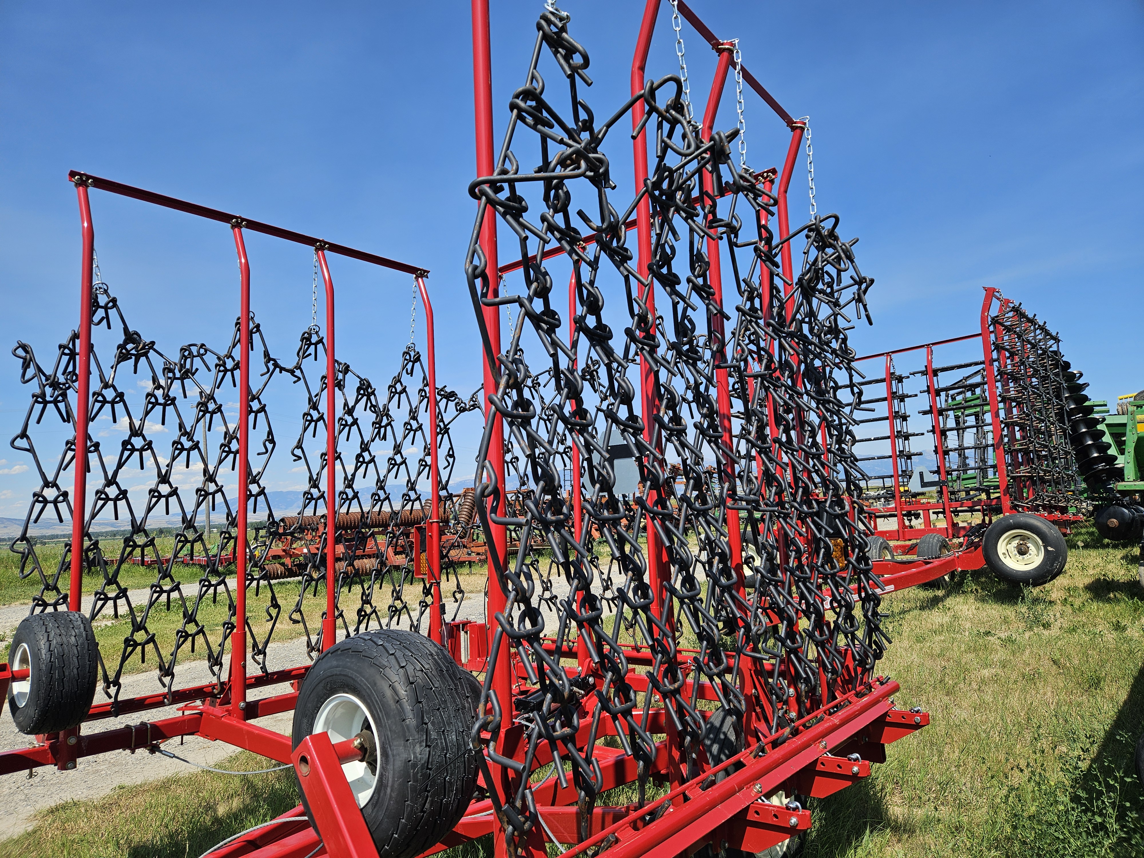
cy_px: 429
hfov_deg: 73.9
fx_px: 760
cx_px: 572
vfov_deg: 58.9
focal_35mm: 23
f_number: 1.8
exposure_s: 1/1869
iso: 25
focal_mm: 5.4
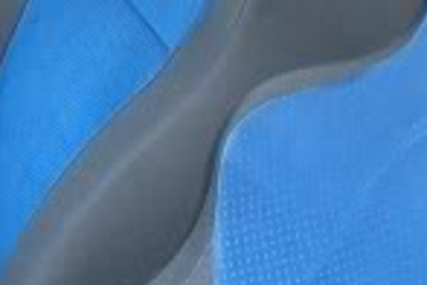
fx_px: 1874
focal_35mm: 158
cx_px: 110
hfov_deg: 13.0
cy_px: 326
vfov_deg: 8.6
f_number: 2.6
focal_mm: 5.8
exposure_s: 1/40
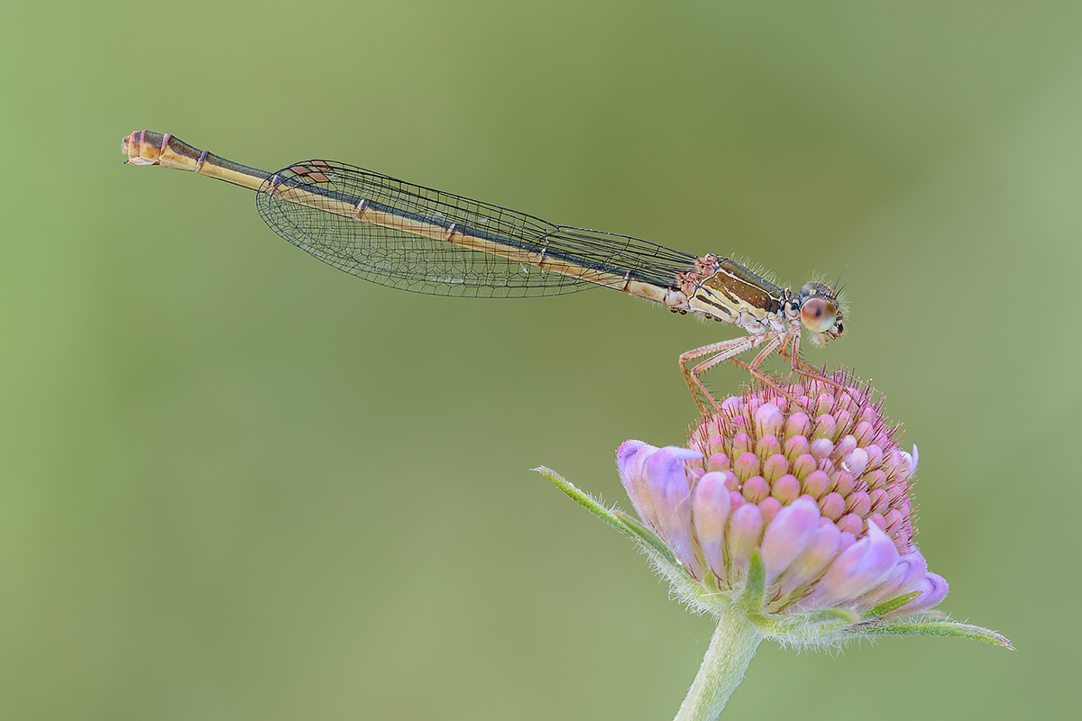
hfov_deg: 11.4
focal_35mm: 180
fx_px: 5410
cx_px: 541
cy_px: 360
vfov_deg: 7.6
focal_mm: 180
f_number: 13
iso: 100
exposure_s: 1/5
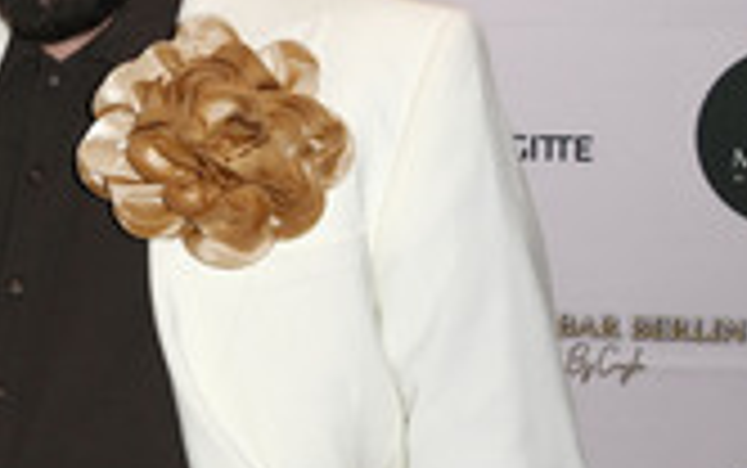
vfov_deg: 9.5
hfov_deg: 14.6
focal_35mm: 138
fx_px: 2811
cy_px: 90
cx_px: -187
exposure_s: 1/200
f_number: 5.6
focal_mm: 50
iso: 500
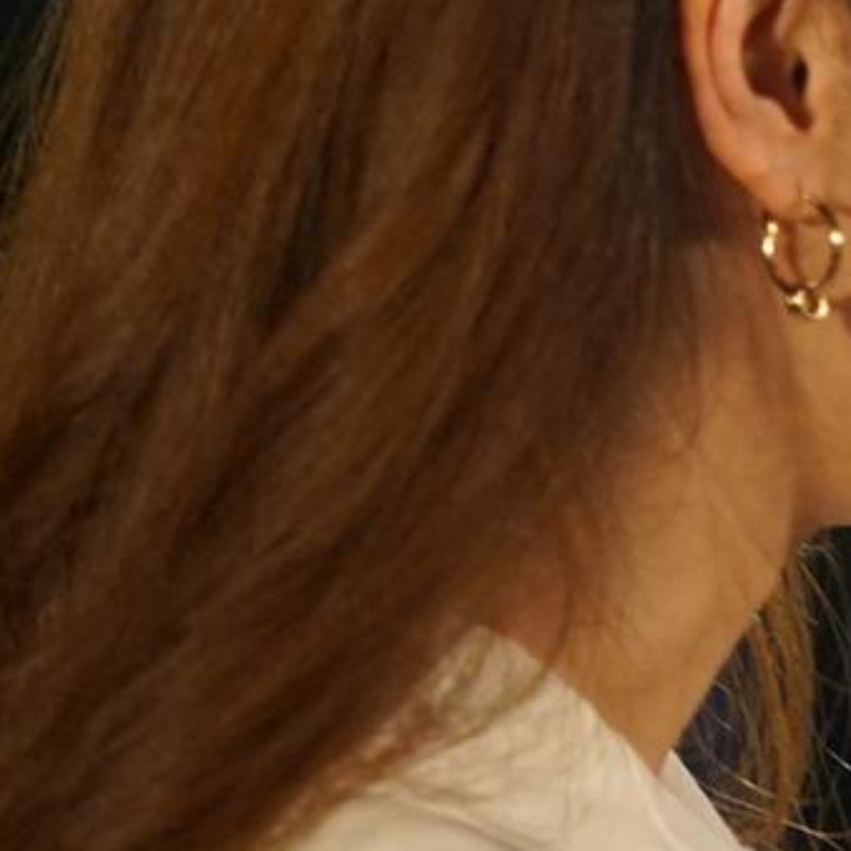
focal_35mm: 652
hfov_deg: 2.7
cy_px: 546
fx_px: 18134
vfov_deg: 2.7
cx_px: 1883
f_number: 2.8
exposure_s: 1/60
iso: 4000
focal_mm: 130
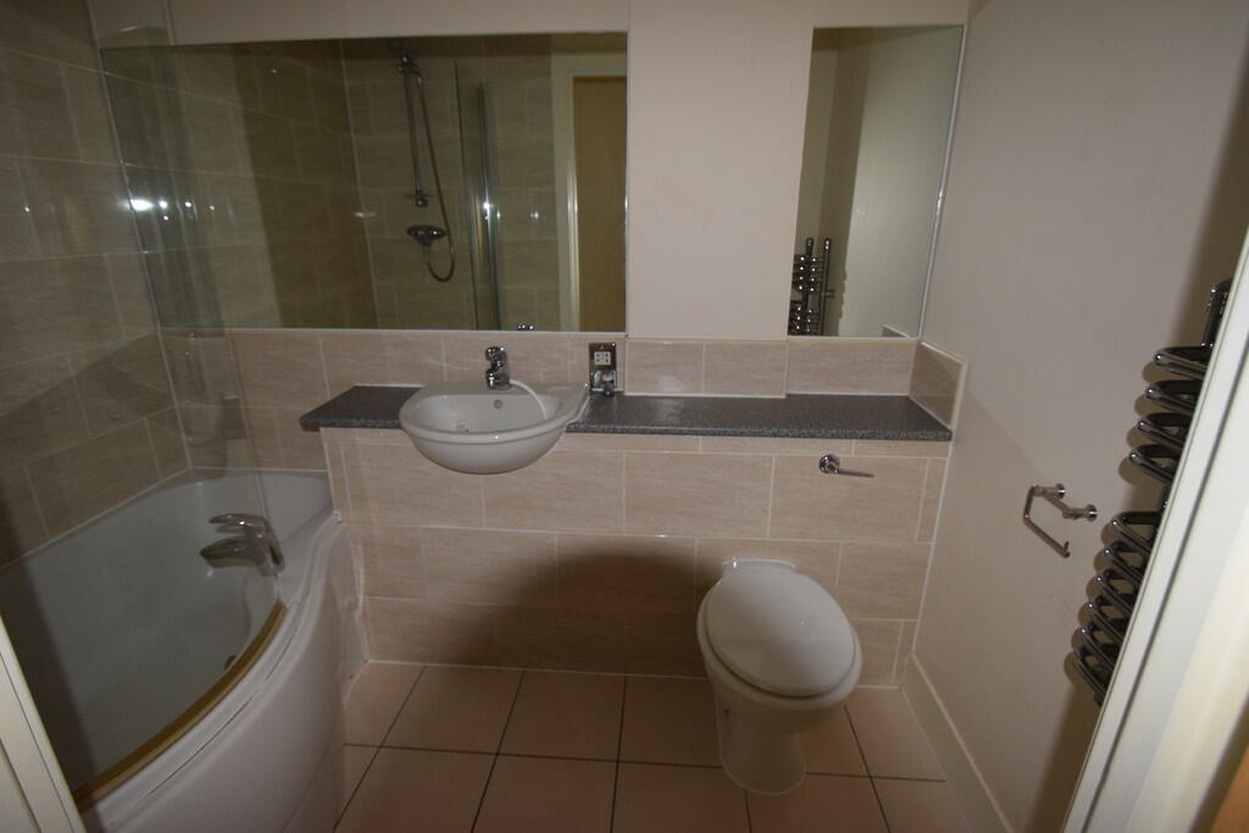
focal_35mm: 16
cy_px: 416
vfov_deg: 72.1
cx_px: 624
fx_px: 572
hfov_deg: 95.0
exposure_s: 1/60
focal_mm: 11
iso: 1400
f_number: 3.5
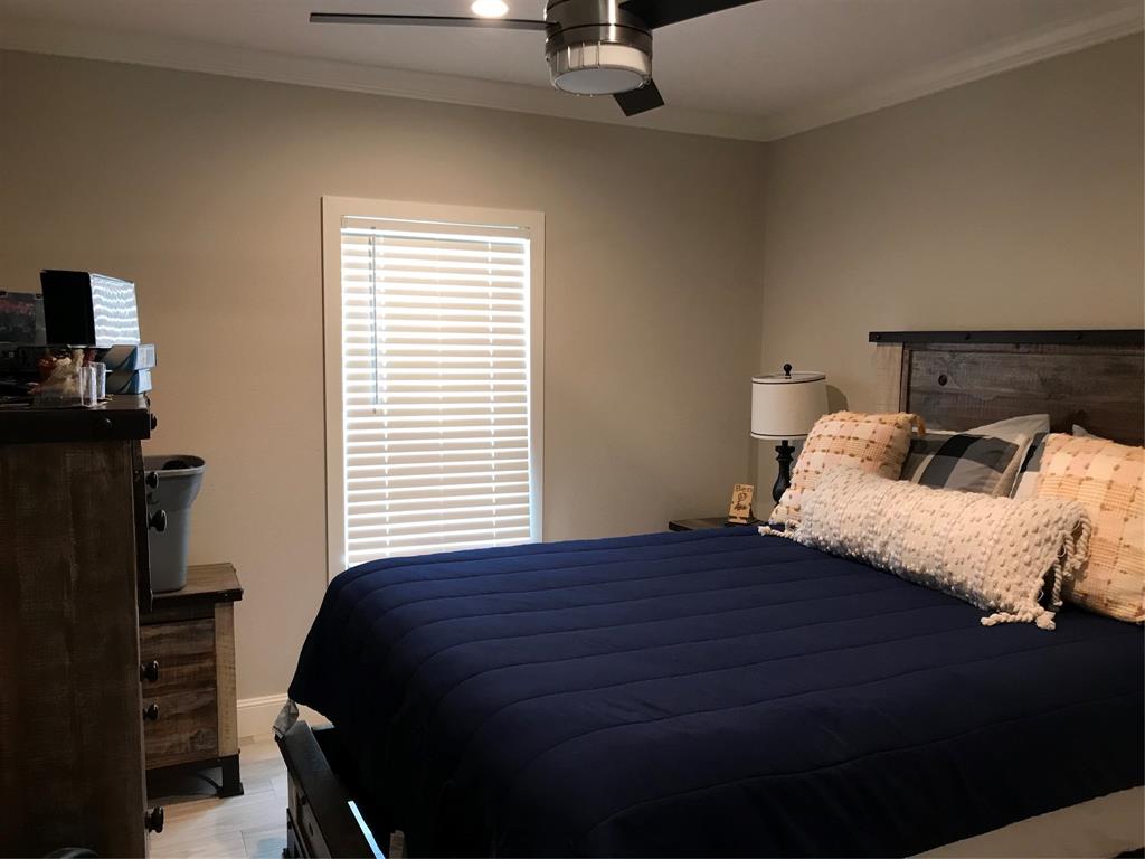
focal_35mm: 28
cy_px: 430
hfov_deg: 63.4
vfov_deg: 49.7
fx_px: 926
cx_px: 572
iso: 40
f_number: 1.8
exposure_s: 1/15
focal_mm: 3.99
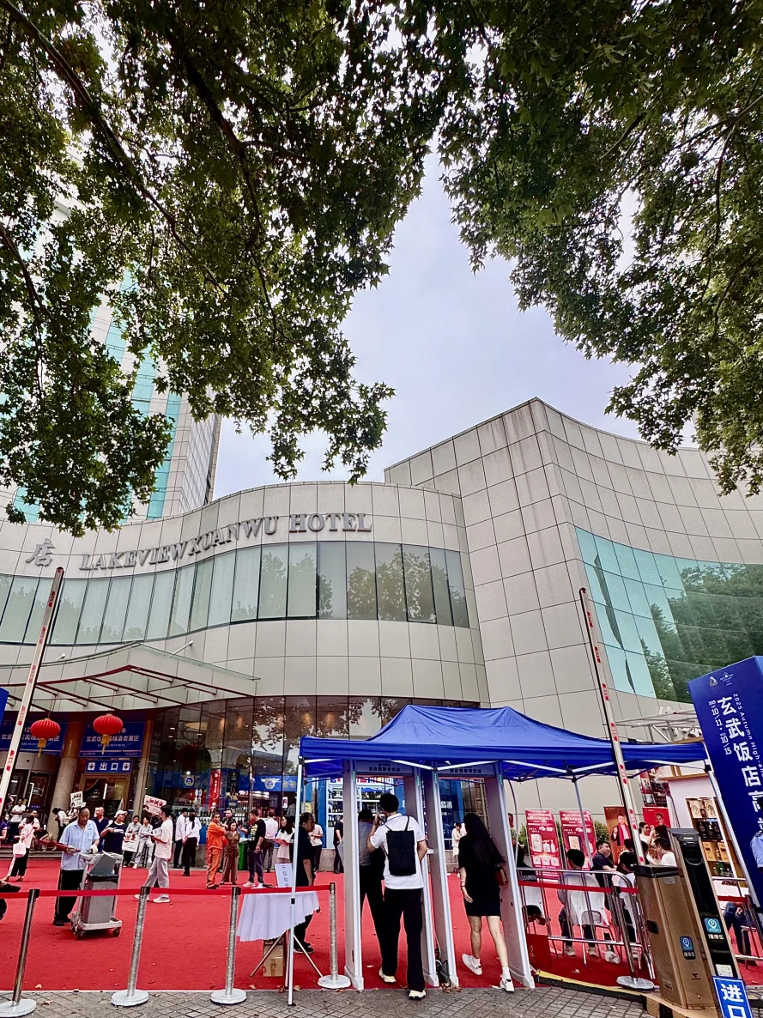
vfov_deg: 90.2
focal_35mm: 17
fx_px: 500
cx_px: 304
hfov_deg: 73.9
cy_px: 597
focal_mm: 2.22
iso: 40
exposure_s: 1/105
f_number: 2.2
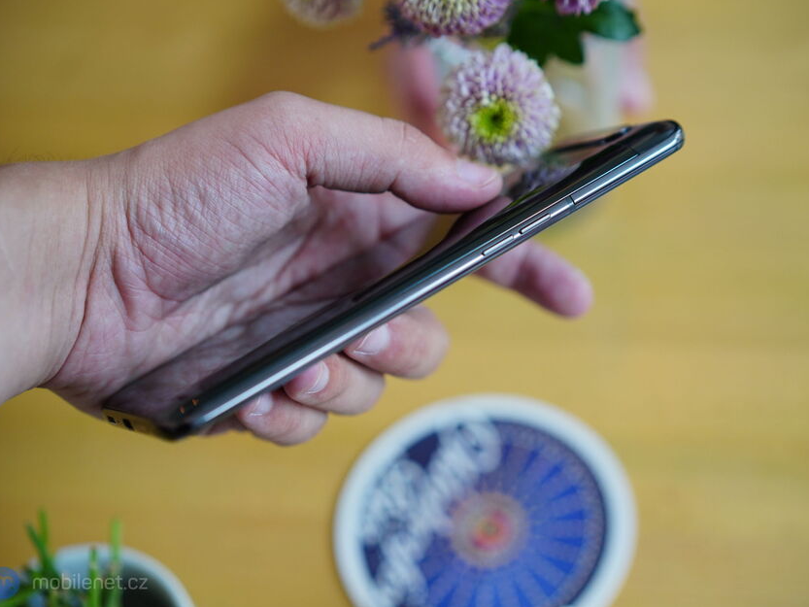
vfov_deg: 24.0
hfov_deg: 31.7
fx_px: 1426
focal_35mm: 61
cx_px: 441
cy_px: 301
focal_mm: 55
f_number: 2.8
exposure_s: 1/800
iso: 1000
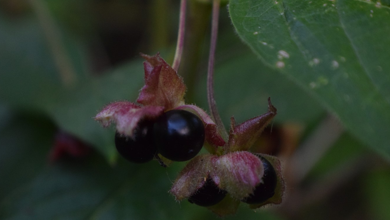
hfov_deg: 24.3
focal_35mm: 88
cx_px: 194
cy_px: 132
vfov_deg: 13.8
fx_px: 905
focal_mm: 55
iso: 2800
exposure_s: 1/125
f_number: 5.6
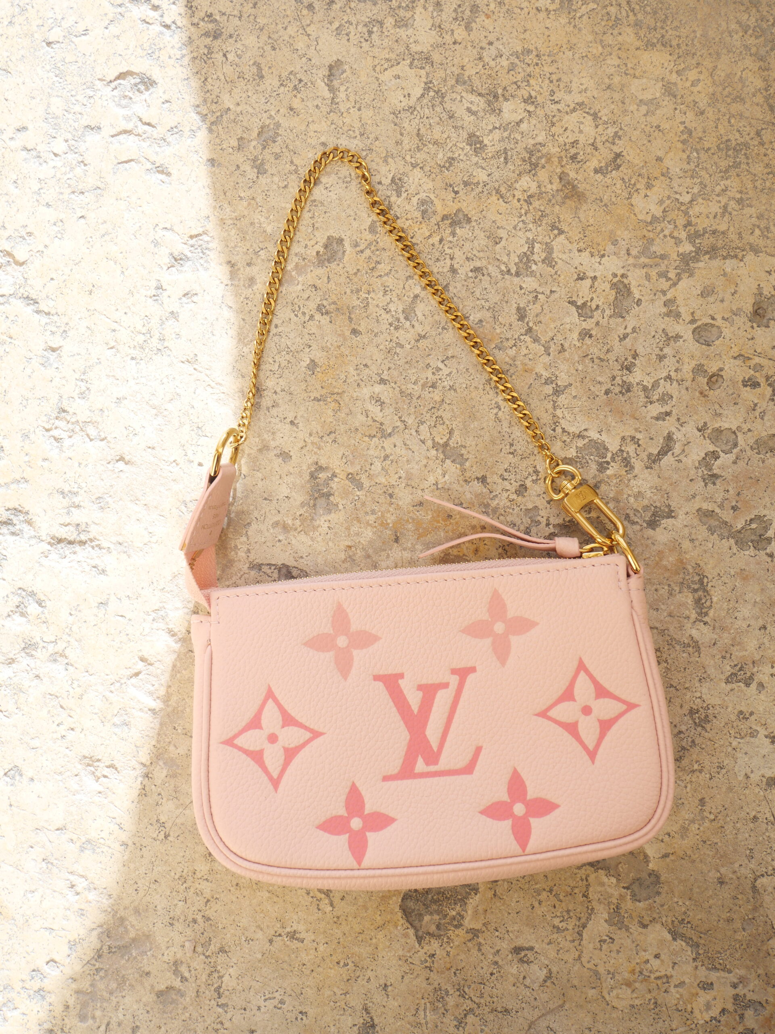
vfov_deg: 54.0
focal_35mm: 34
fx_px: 1015
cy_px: 517
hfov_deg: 41.8
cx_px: 388
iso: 200
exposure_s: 1/160
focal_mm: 17
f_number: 5
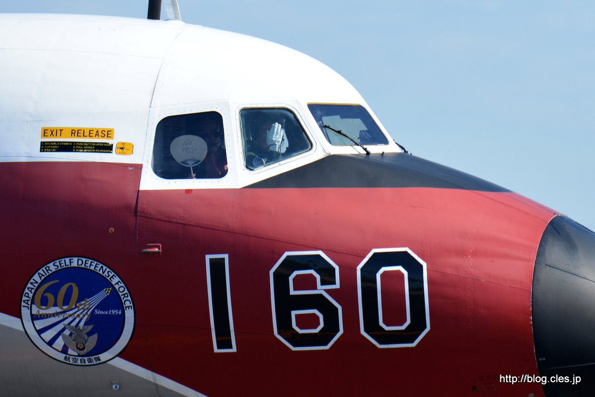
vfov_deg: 3.4
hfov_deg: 5.2
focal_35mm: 400
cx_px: 298
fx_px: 6613
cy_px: 198
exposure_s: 1/500
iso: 200
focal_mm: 400
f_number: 8
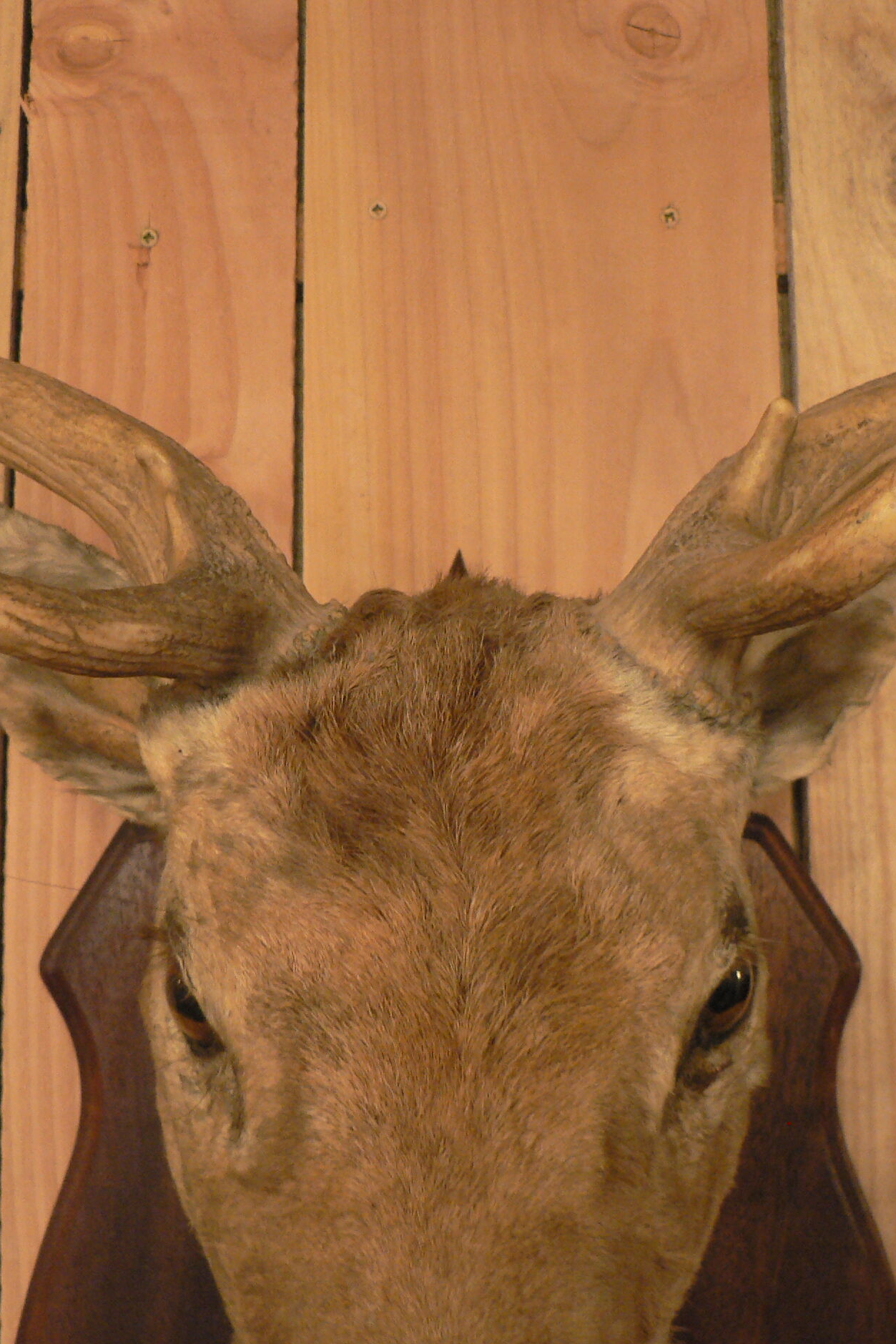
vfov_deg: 38.9
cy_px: 669
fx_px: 1904
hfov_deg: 26.5
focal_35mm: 51
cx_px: 383
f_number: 2.8
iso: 200
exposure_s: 1/15
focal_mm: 6
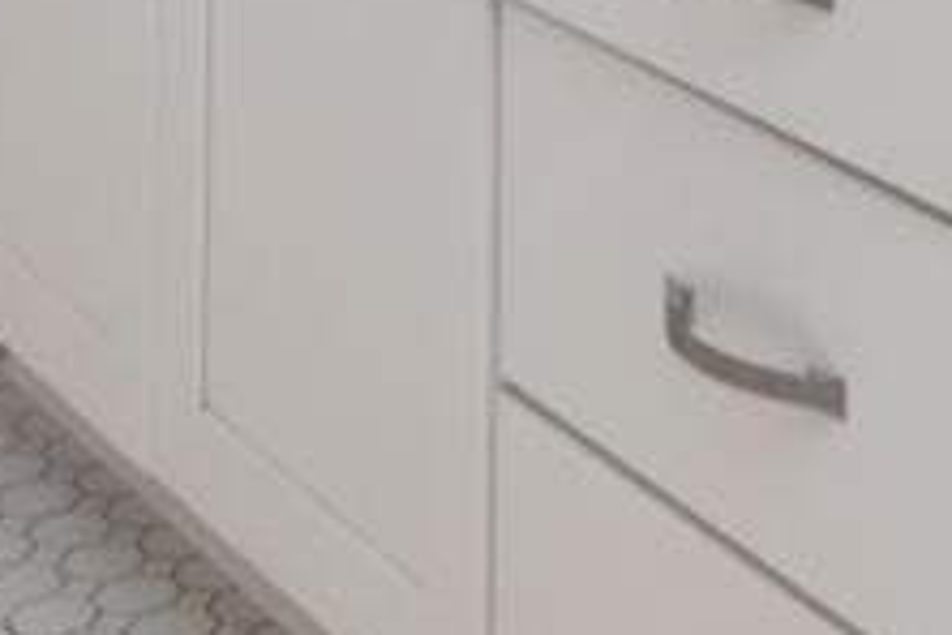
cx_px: 759
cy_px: -1038
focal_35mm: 141
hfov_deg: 14.5
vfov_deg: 8.6
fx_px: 3718
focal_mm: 13
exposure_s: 1/60
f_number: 9
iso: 1250
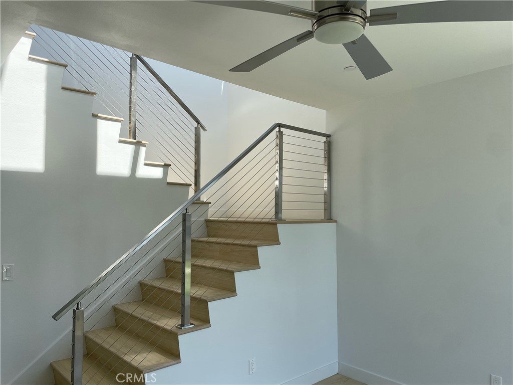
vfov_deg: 53.1
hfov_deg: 67.3
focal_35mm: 26
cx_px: 256
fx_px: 385
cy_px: 192
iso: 32
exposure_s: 1/703
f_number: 1.6
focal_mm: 4.2
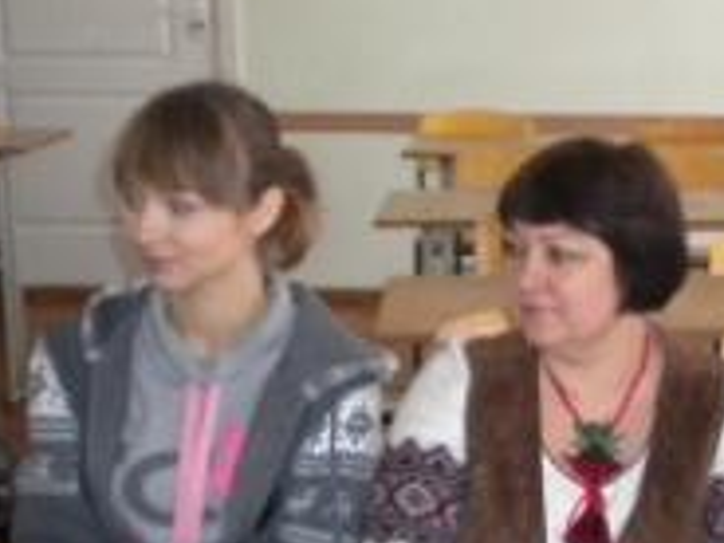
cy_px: 433
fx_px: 2092
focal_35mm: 100
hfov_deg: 18.9
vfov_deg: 14.7
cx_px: 771
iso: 400
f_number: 3.5
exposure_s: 1/30
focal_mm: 7.4
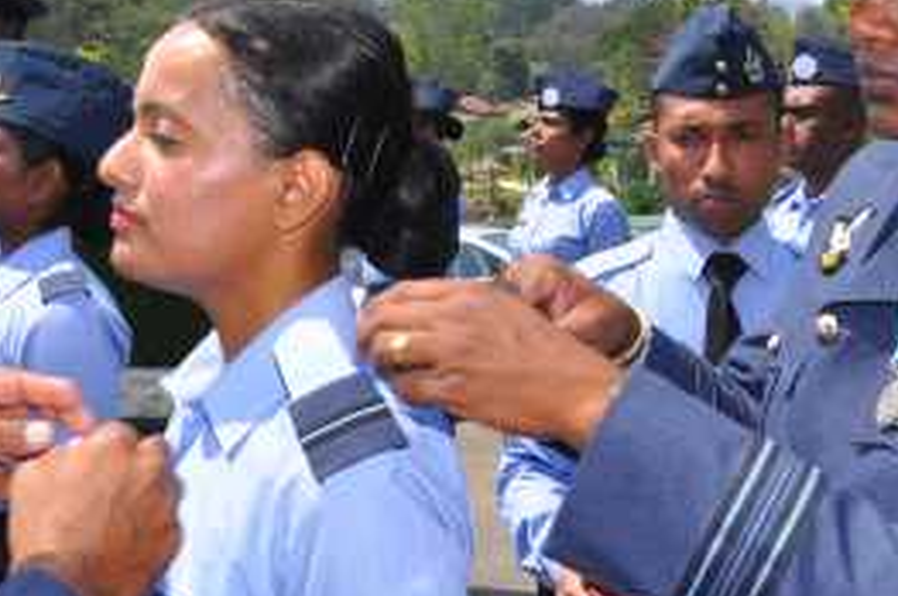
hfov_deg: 27.5
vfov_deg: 18.7
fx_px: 1797
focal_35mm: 72
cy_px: 168
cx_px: 178
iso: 200
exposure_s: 1/160
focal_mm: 21
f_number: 13
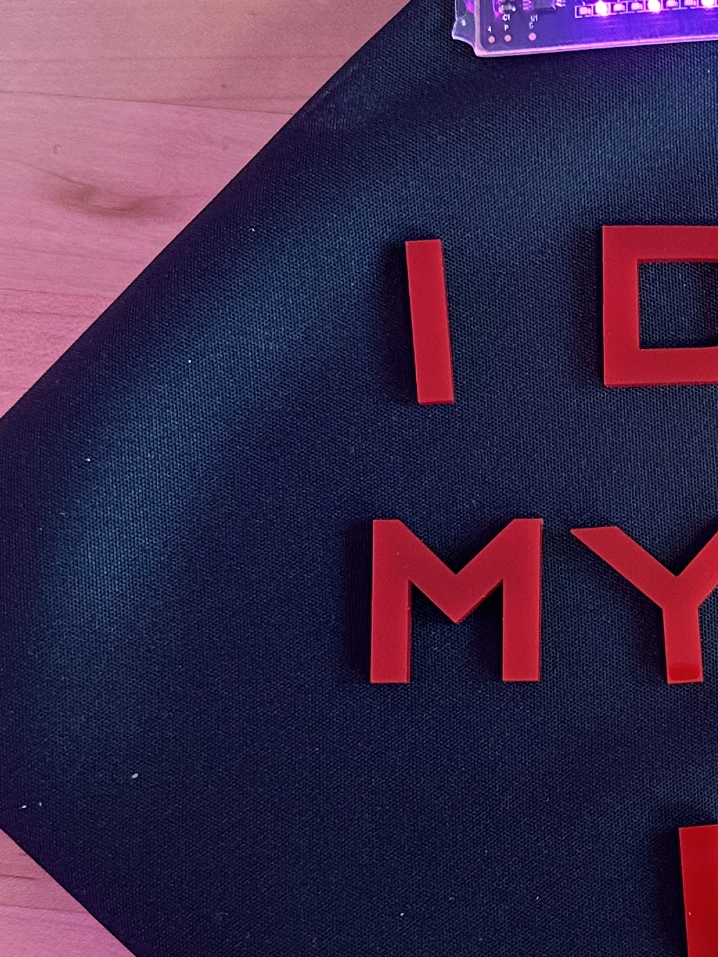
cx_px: 880
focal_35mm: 70
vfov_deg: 27.7
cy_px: 579
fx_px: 1935
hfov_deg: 19.7
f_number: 1.78
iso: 320
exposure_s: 1/53
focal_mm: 6.86
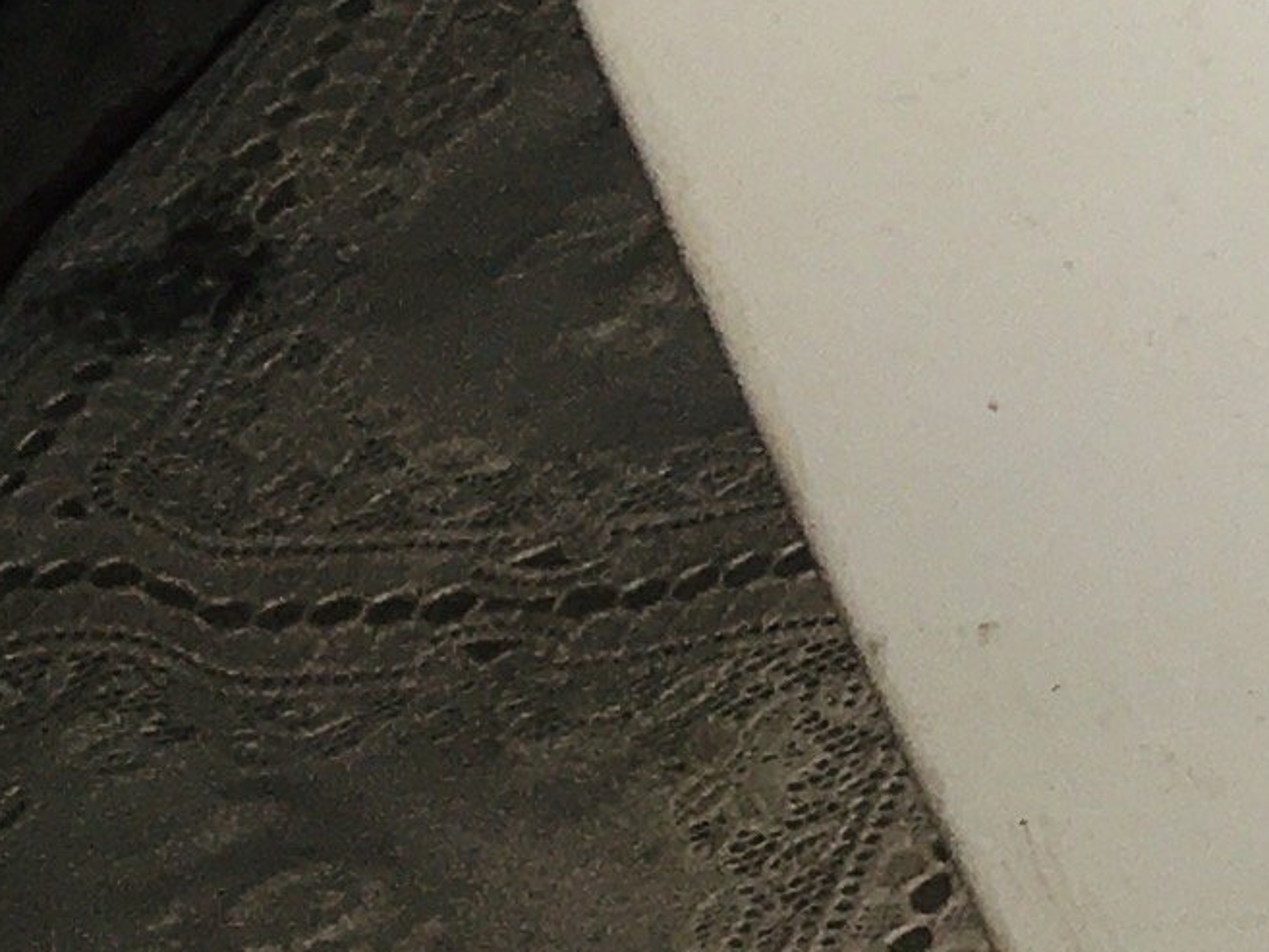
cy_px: -811
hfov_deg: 9.4
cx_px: 3425
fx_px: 6527
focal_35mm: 178
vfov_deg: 8.0
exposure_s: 1/45
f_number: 2.2
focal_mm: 4.15
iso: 25
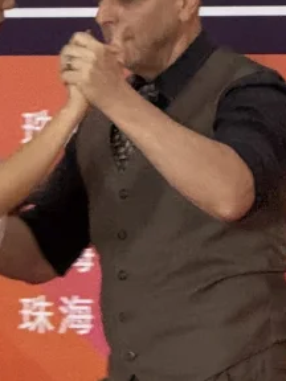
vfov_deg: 3.3
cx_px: 162
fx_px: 6610
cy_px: 90
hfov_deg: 2.5
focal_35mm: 600
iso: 640
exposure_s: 1/41
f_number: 2.8
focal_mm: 15.66
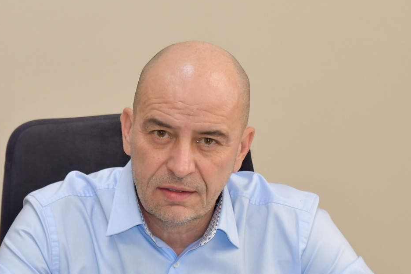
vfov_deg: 9.7
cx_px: 32
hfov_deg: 14.4
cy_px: 197
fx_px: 1610
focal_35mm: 141
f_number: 4.5
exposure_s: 1/60
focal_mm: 44
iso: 900
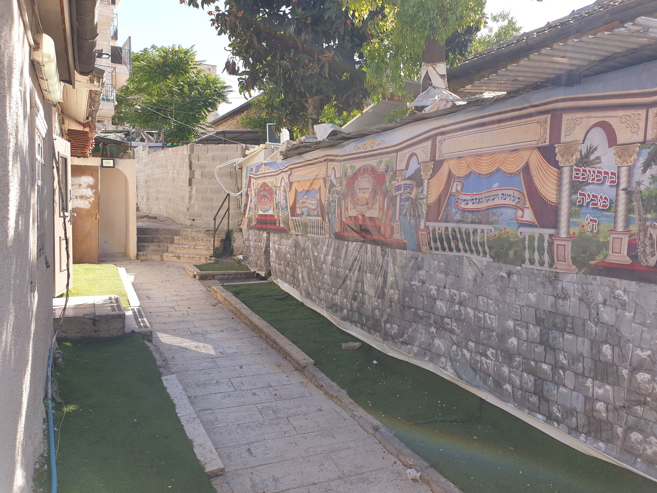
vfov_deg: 53.1
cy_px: 246
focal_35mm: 26
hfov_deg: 67.3
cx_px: 328
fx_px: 493
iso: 50
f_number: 2.4
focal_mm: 4.3
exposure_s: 1/631
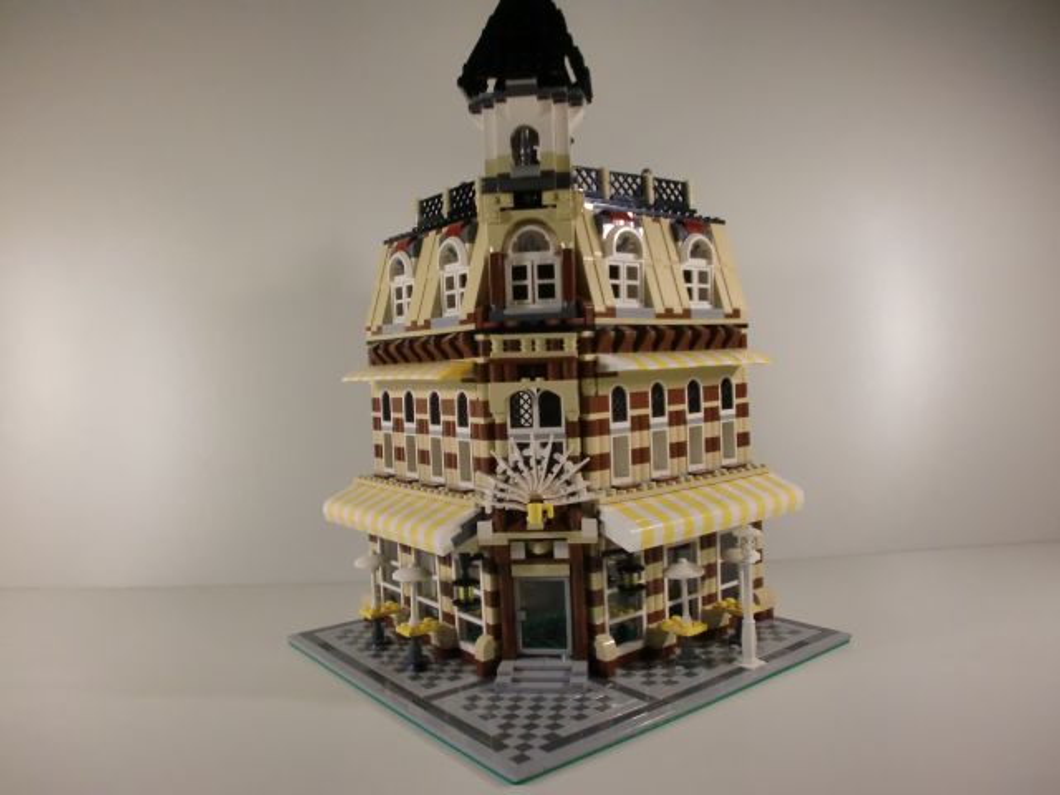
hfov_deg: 67.3
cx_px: 530
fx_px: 796
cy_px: 398
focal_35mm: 26
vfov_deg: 53.1
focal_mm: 4.65
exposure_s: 1/60
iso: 200
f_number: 2.6
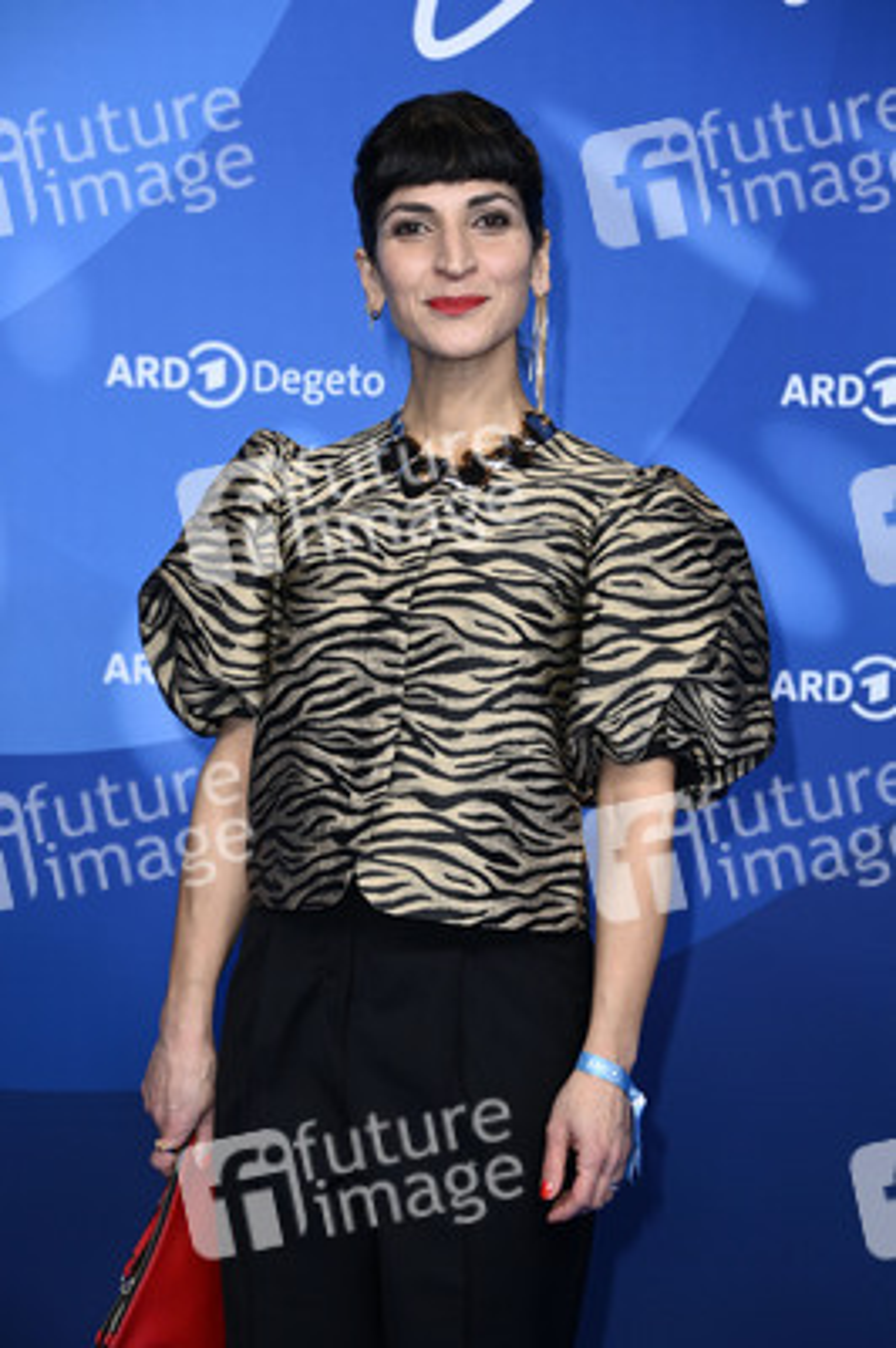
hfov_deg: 13.7
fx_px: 3740
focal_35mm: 100
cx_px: 448
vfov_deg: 20.4
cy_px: 674
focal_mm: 100
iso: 1000
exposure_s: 1/250
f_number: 5.6
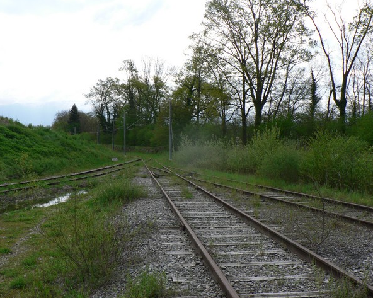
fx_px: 419
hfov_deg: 47.9
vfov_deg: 39.1
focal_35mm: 38
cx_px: 176
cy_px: 150
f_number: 4
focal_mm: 6
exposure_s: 1/320
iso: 80
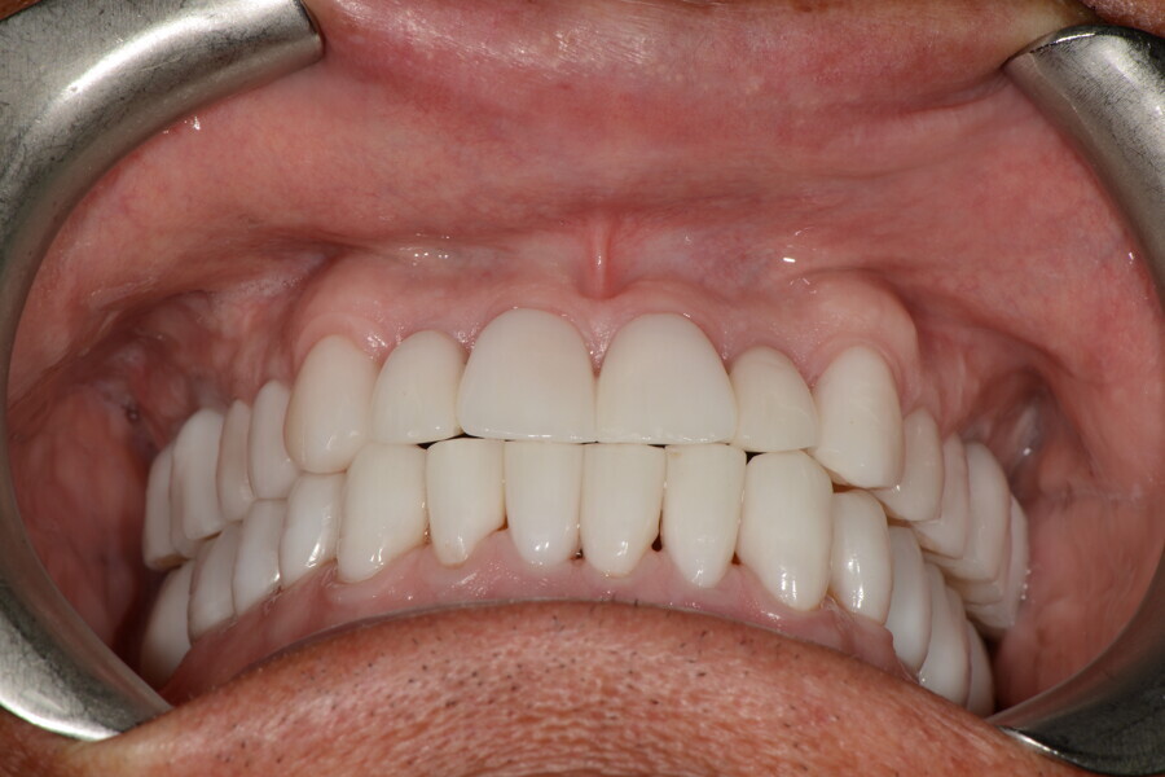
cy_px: 388
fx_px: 3398
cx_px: 582
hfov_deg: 19.5
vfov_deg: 13.0
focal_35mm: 105
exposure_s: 1/60
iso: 200
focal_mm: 105
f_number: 36
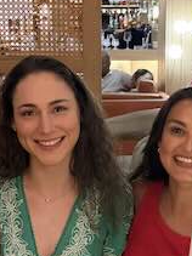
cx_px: 108
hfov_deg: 17.1
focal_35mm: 86
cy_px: 130
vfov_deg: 22.8
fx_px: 637
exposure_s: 1/25
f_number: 1.78
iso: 1250
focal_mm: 6.76
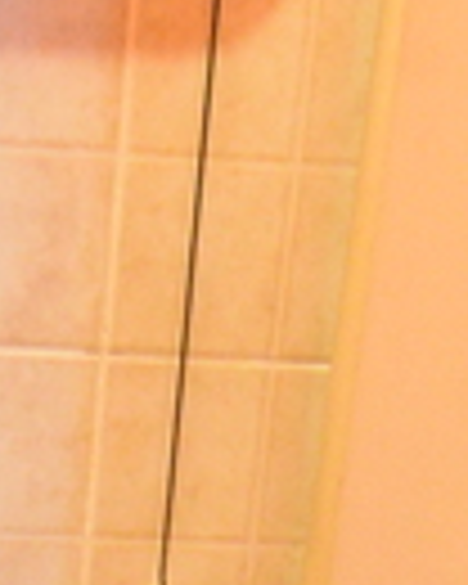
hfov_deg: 10.0
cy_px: 1566
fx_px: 2630
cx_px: -112
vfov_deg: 10.3
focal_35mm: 152
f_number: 10
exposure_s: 1/13
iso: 3200
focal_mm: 13
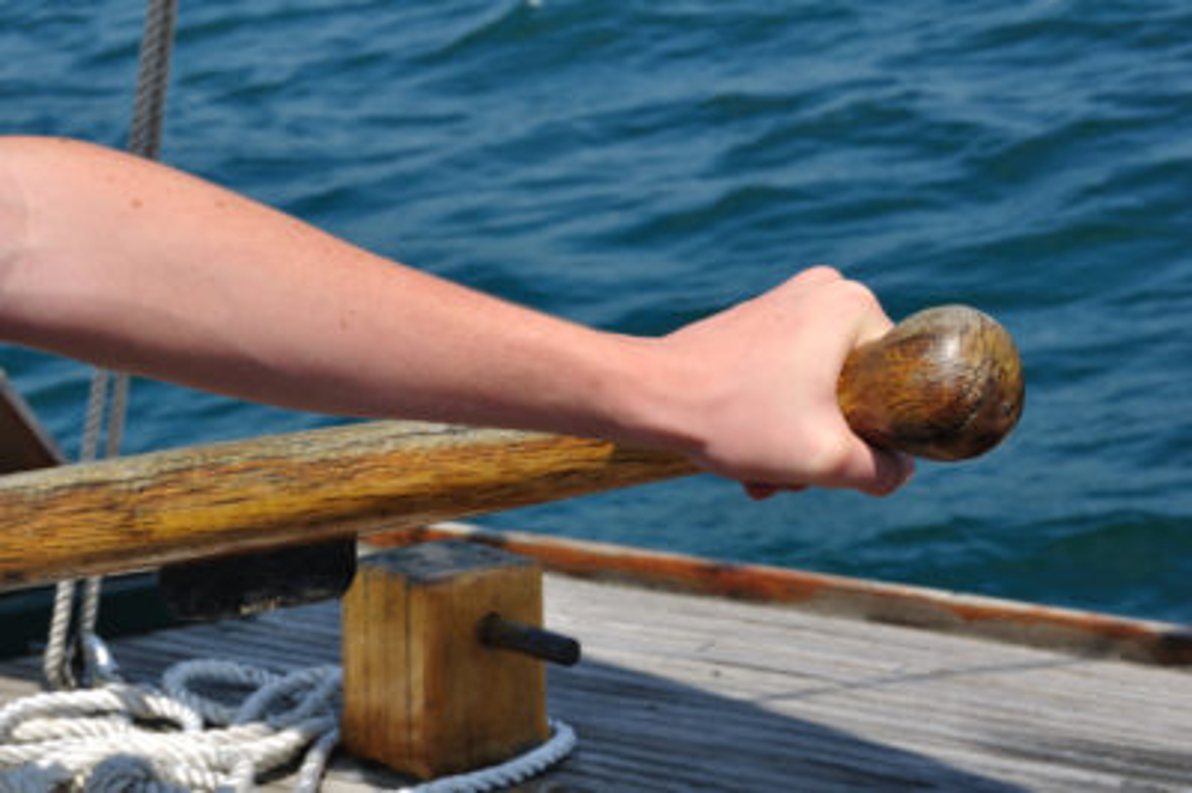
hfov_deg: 24.6
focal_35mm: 82
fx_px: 2729
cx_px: 596
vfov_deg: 16.5
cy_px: 396
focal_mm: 55
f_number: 11
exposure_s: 1/200
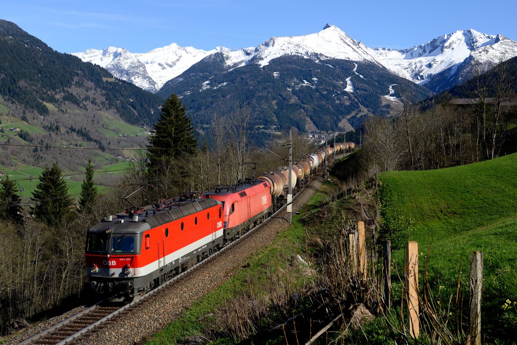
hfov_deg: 41.1
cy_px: 172
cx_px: 258
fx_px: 689
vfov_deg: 28.1
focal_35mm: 48
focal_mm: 48
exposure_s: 1/1000
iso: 200
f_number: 7.1
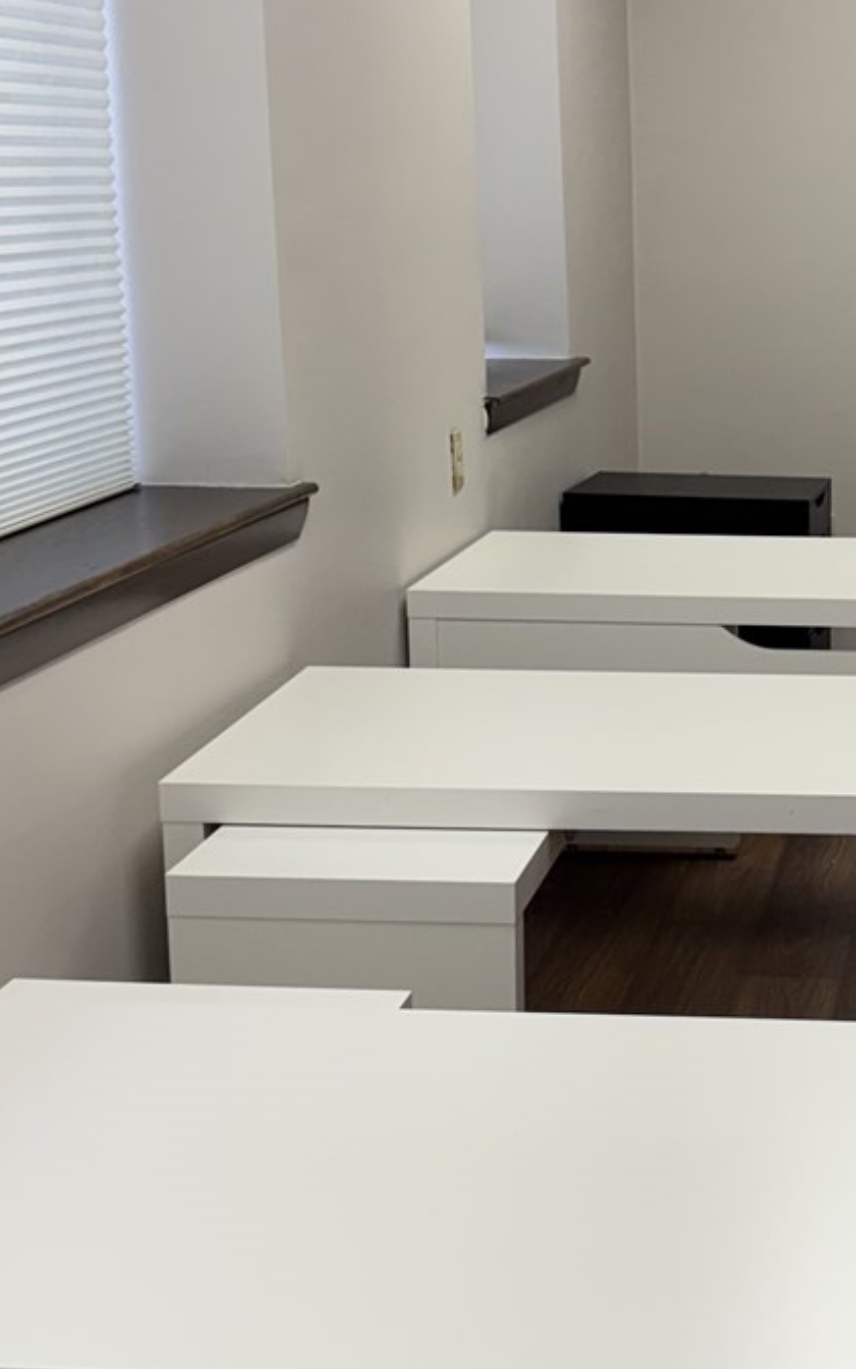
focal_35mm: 63
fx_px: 2352
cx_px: 836
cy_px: 627
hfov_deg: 20.1
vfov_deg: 32.5
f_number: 1.6
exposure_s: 1/120
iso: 64
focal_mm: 5.96
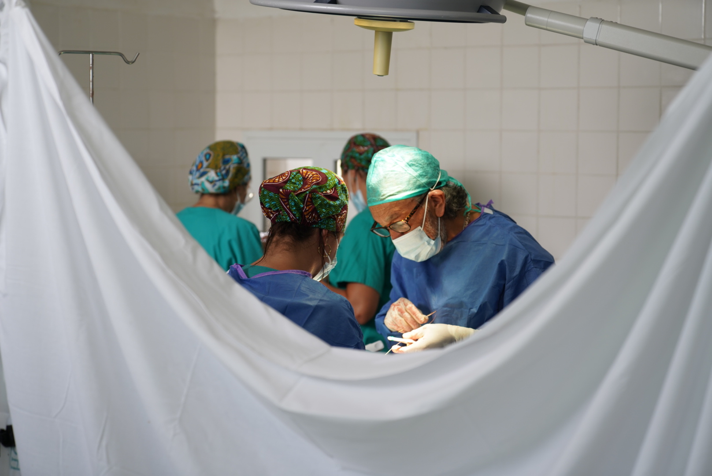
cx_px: 356
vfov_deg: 19.5
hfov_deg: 28.8
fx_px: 1385
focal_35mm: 70
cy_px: 238
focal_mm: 70
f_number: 2.8
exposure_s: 1/80
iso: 320
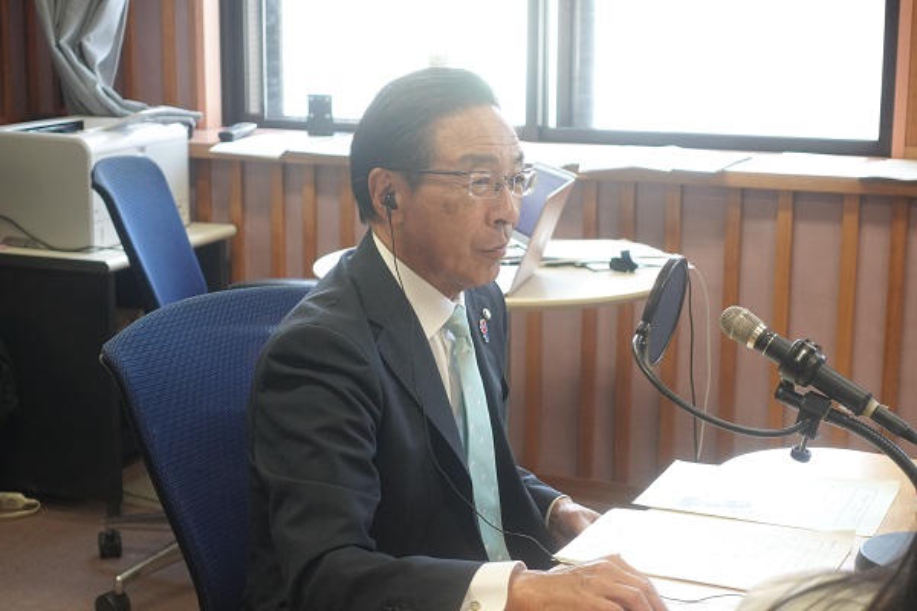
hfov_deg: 28.8
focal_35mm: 70
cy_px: 306
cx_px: 458
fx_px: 1783
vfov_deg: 19.5
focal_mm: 25.7
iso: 500
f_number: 2.8
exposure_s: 1/125
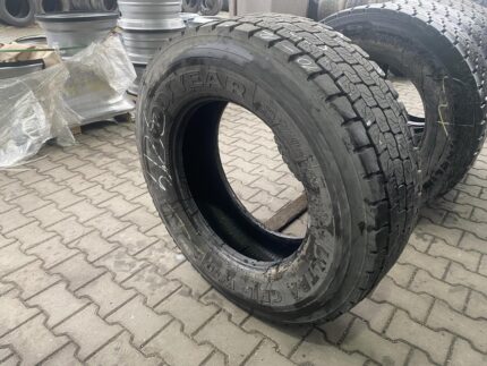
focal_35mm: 26
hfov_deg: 67.3
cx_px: 244
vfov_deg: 53.1
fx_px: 366
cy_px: 183
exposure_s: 1/50
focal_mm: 4.25
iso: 125
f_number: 1.8
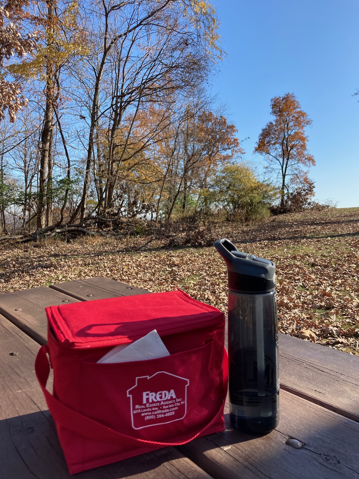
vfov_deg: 61.7
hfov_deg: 48.2
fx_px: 401
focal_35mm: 29
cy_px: 243
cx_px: 177
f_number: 1.8
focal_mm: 3.99
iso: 20
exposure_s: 1/813
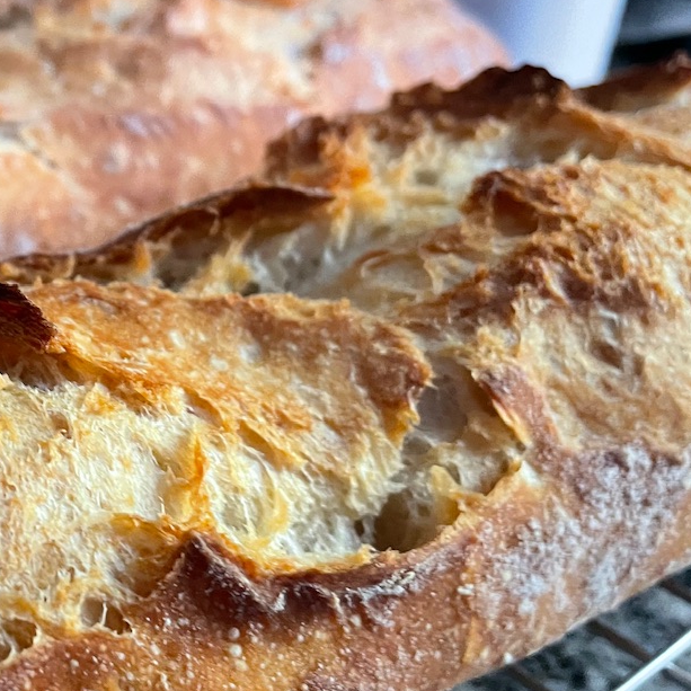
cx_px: 38
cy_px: 327
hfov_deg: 33.1
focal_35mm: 48
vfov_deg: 35.3
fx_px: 1084
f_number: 1.6
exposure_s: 1/40
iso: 400
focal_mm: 4.2
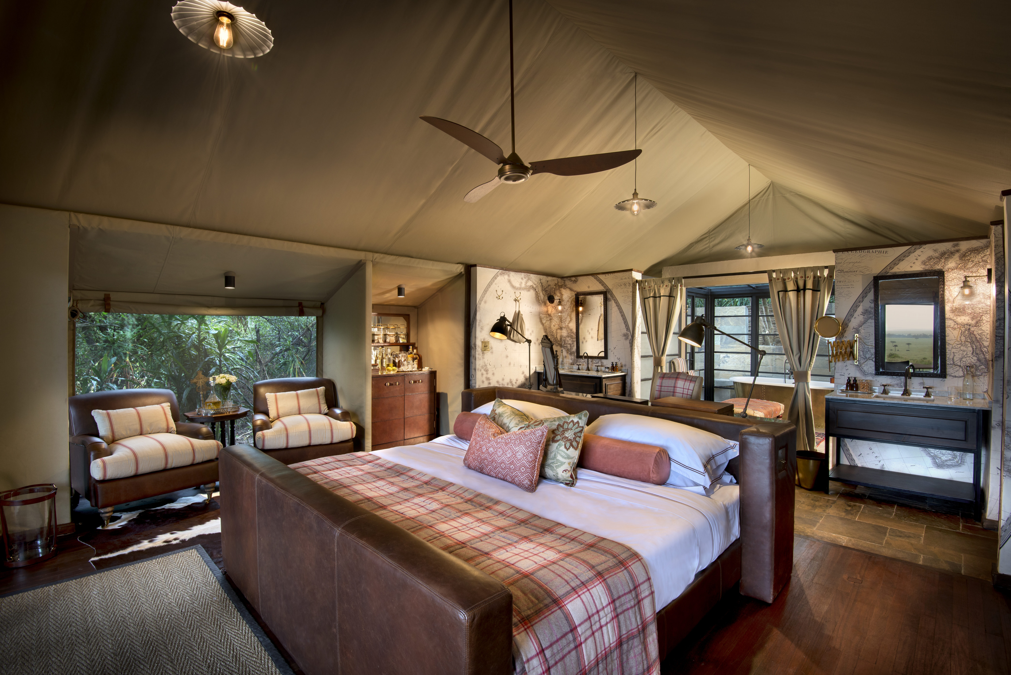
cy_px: 338
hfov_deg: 96.7
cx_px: 506
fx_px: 449
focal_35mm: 16
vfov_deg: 73.8
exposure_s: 1/1.43
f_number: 9.5
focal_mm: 16
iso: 200
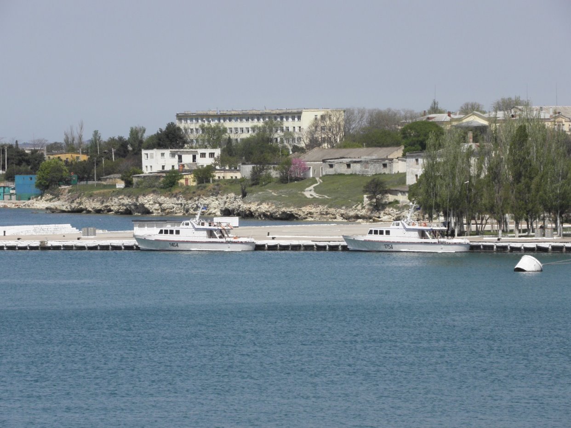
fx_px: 3759
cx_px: 286
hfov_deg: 8.7
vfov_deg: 6.5
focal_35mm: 228
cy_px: 214
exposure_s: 1/500
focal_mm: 40.64
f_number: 5.6
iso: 64
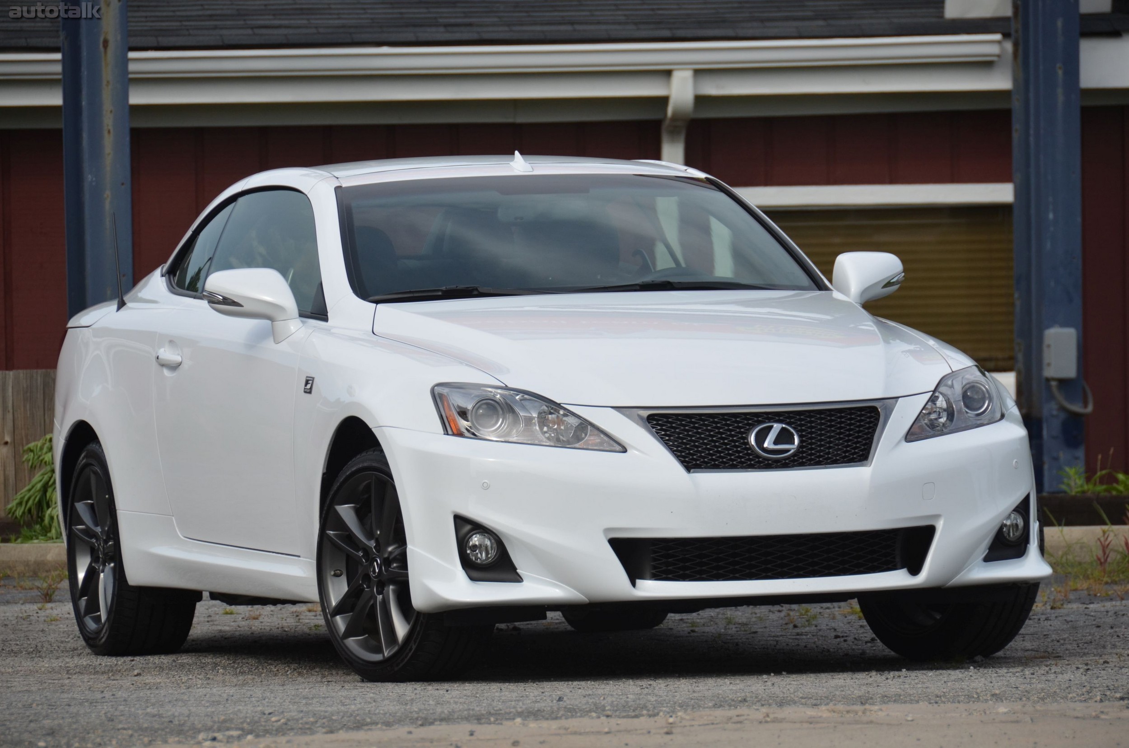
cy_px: 374
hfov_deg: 9.2
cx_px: 564
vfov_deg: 6.1
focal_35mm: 225
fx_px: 7042
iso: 400
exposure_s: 1/1600
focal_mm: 150
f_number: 6.3
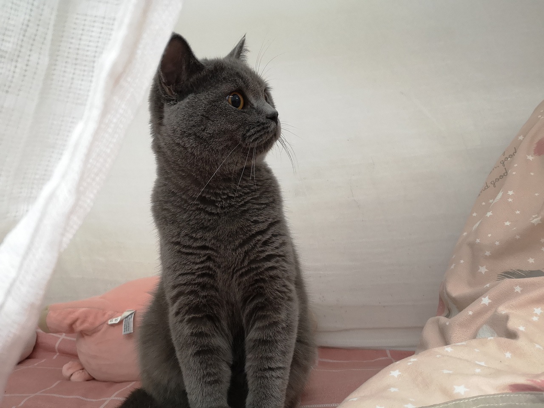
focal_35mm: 27
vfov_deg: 51.4
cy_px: 204
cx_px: 272
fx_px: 424
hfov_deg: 65.3
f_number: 1.8
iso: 320
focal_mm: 3.95
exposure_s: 1/33.3
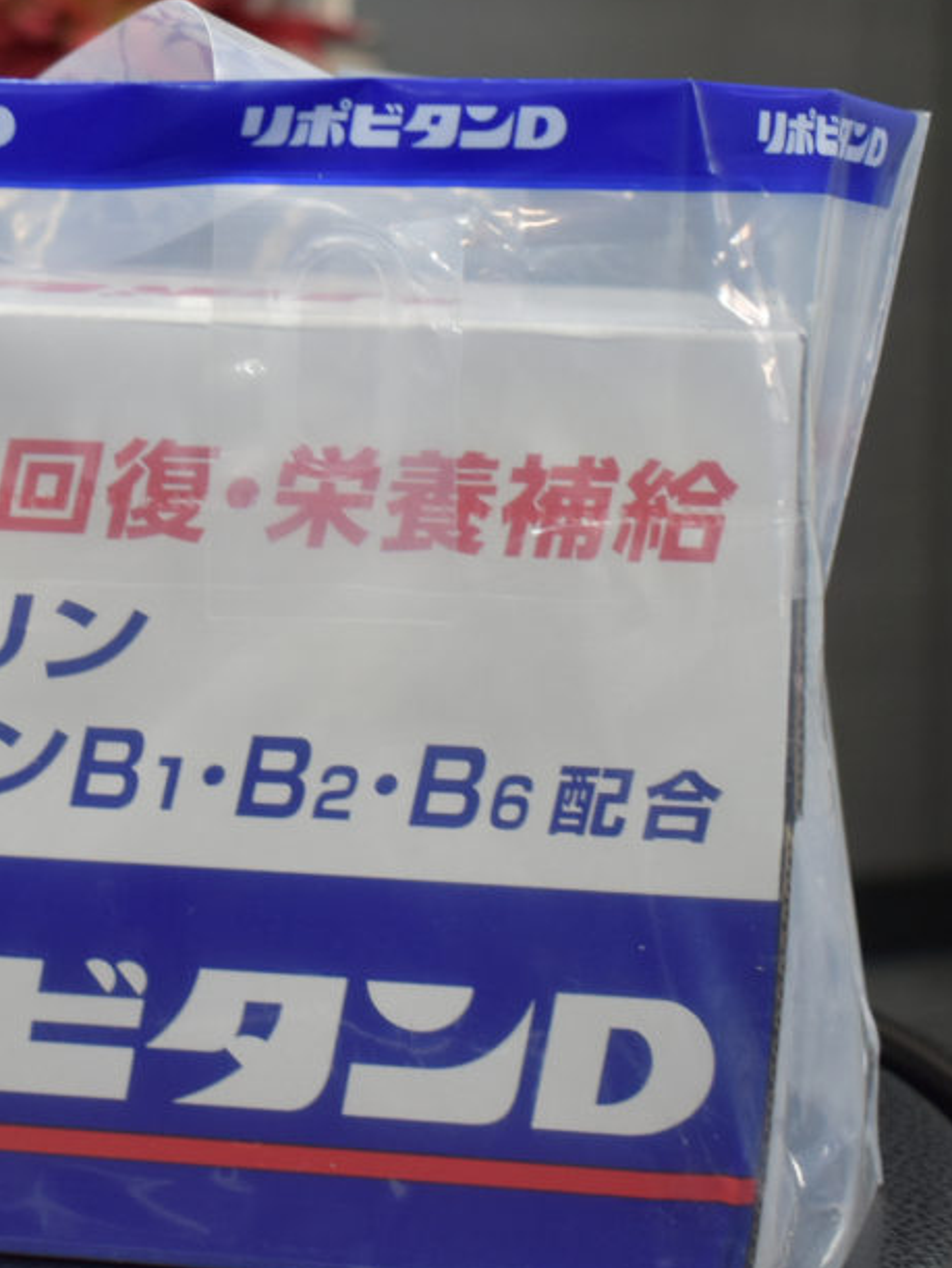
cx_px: 27
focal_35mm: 92
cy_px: 309
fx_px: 3370
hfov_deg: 15.8
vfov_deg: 21.1
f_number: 4
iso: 640
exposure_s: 1/30
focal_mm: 26
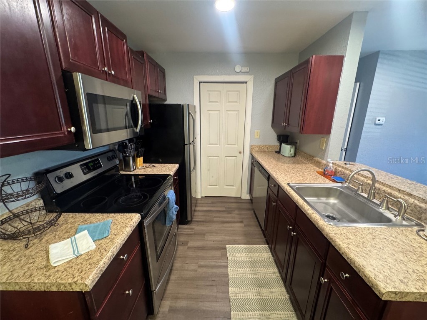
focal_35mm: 14
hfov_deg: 102.1
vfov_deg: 85.7
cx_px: 214
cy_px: 160
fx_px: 173
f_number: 2.2
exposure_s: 1/60
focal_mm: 2.22
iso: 400
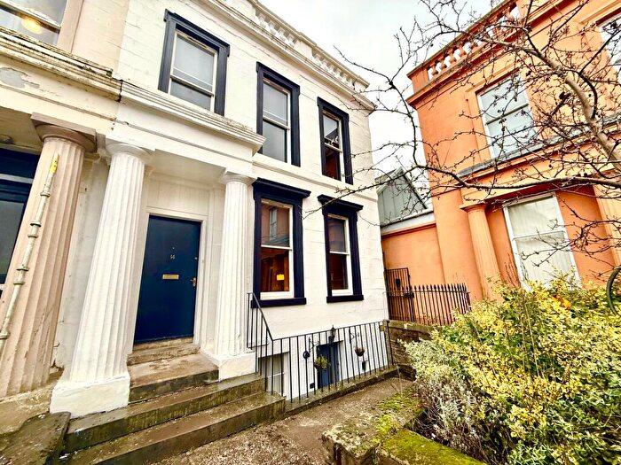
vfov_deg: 85.7
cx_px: 310
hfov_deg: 102.1
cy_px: 232
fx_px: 251
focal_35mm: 14
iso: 50
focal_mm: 2.22
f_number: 2.2
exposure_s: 1/129
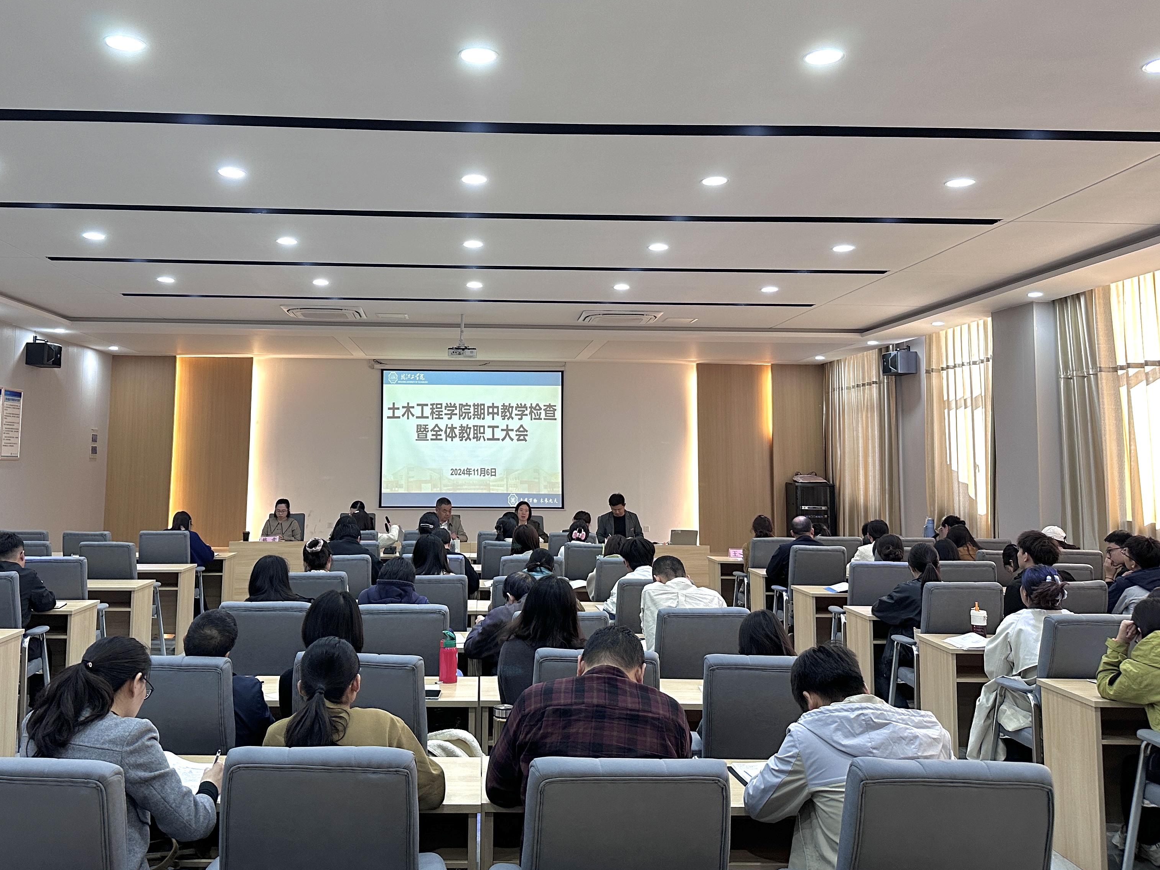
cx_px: 491
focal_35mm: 32
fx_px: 1072
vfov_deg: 43.9
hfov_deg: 56.6
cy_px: 349
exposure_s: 1/100
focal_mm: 6.86
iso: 200
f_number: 1.78
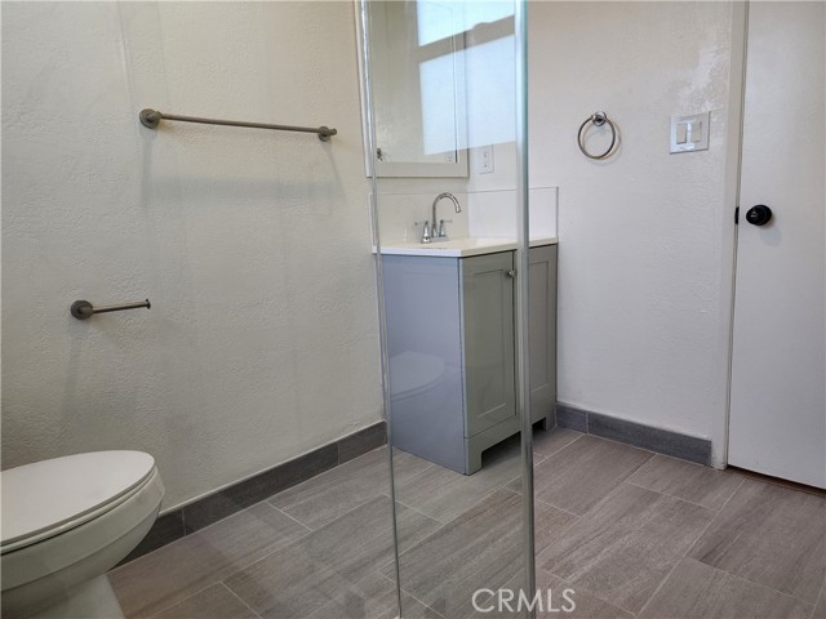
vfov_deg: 58.9
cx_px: 413
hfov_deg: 73.9
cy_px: 310
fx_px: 549
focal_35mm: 23
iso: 160
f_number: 1.8
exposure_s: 1/180
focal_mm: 6.4
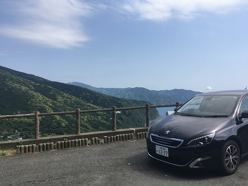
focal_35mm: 29
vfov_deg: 48.2
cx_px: 124
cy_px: 93
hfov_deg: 61.7
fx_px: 208
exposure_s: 1/1425
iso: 25
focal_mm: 4.15
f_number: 2.2
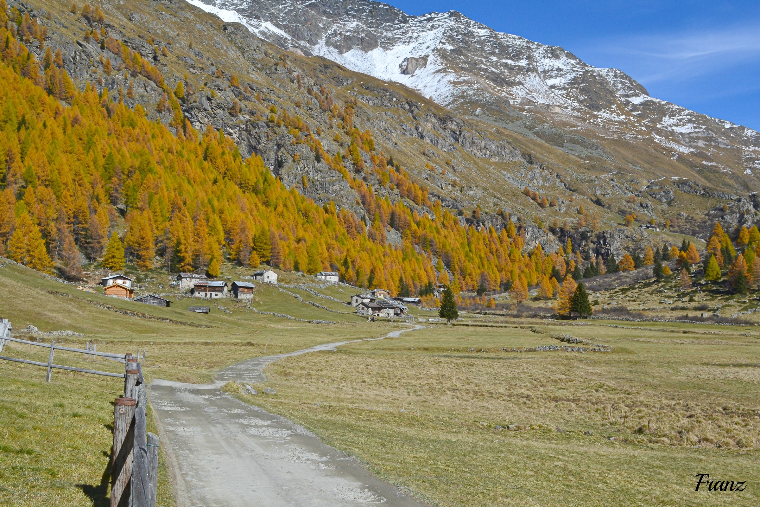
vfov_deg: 36.9
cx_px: 380
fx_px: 760
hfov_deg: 53.1
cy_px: 254
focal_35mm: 36
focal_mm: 24
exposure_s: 1/500
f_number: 11
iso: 280
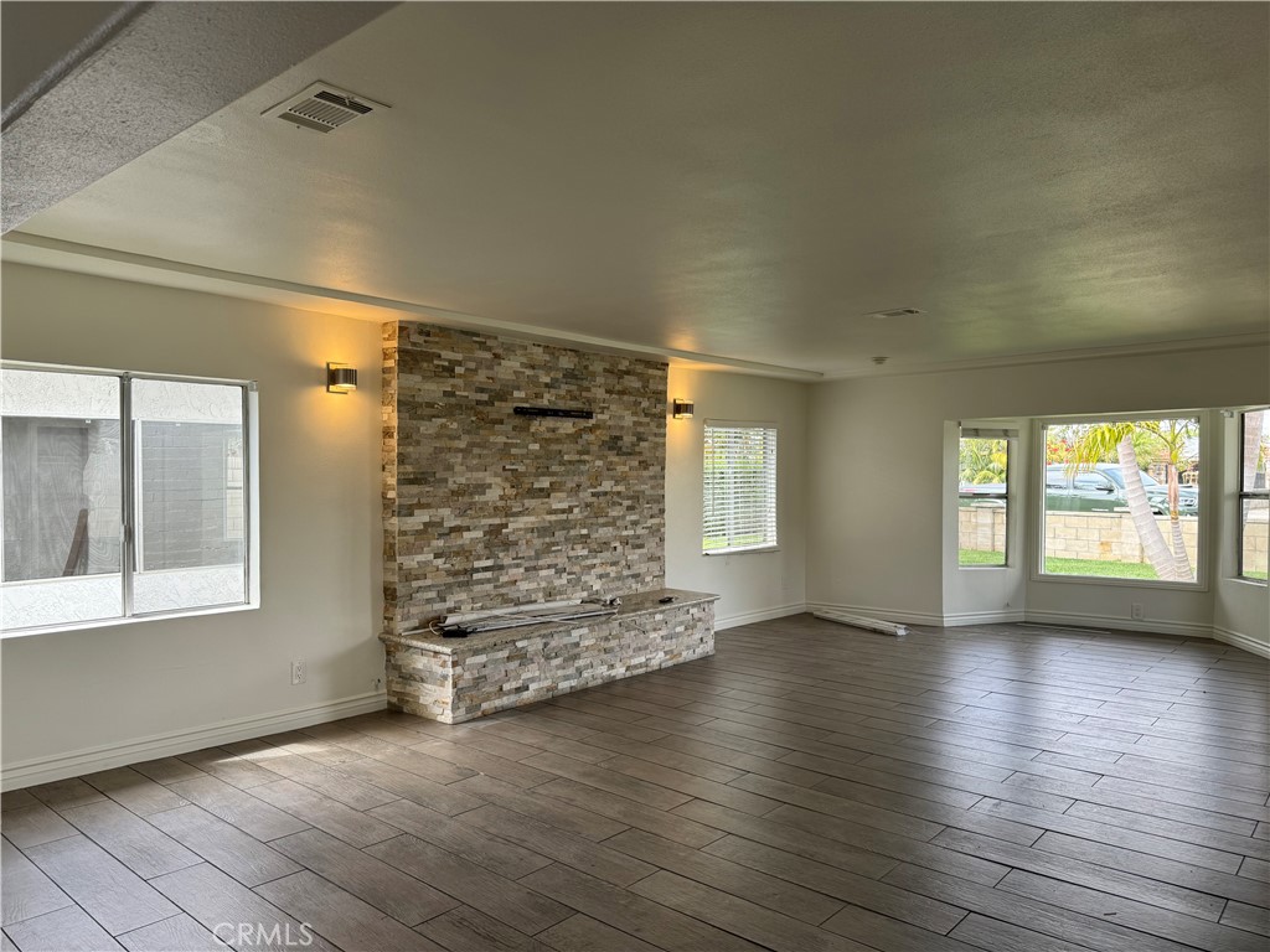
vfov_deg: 56.8
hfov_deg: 71.6
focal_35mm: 24
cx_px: 635
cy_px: 476
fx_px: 881
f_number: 1.78
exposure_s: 1/207
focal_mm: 6.76
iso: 80
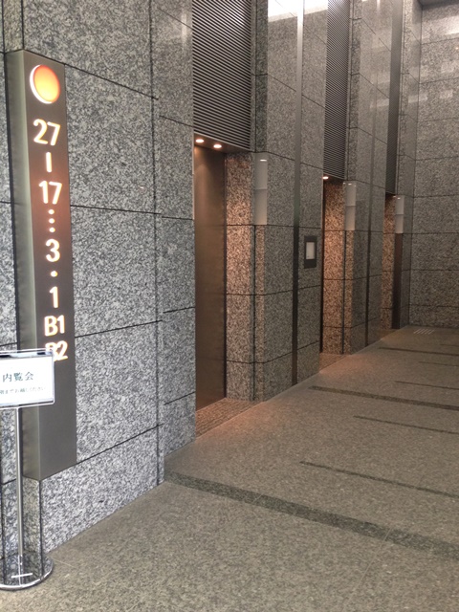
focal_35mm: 33
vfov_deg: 55.4
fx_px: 583
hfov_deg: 42.9
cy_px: 306
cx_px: 230
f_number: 2.4
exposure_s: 1/20
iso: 160
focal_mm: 4.12
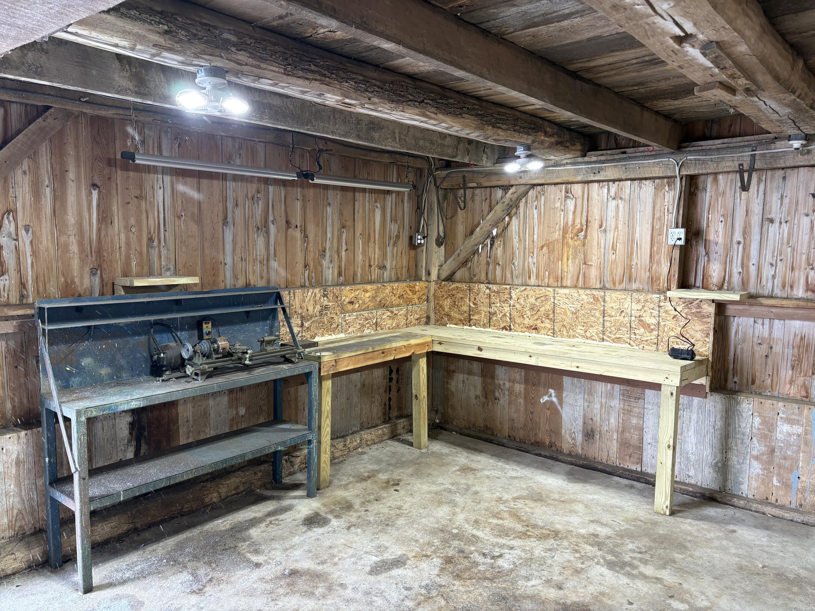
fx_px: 612
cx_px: 408
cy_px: 306
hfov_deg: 67.3
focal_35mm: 26
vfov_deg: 53.1
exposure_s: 1/120
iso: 125
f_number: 1.6
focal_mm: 5.96
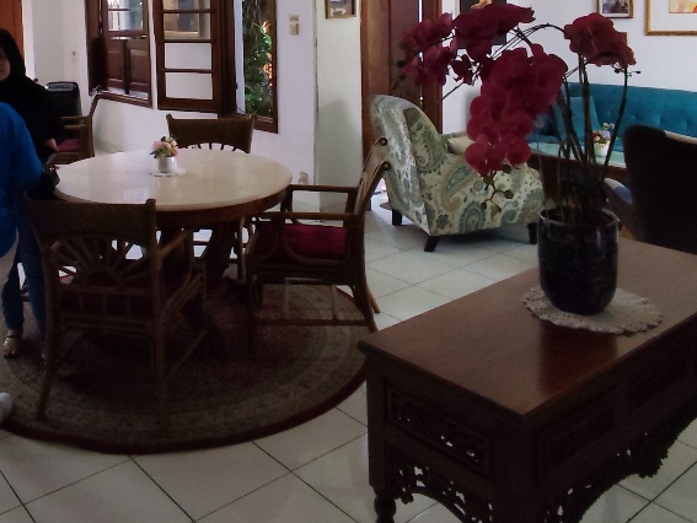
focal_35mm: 37
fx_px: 745
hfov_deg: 48.9
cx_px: 211
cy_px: 45
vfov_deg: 36.2
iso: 64
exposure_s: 1/100
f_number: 2.2
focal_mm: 1.65
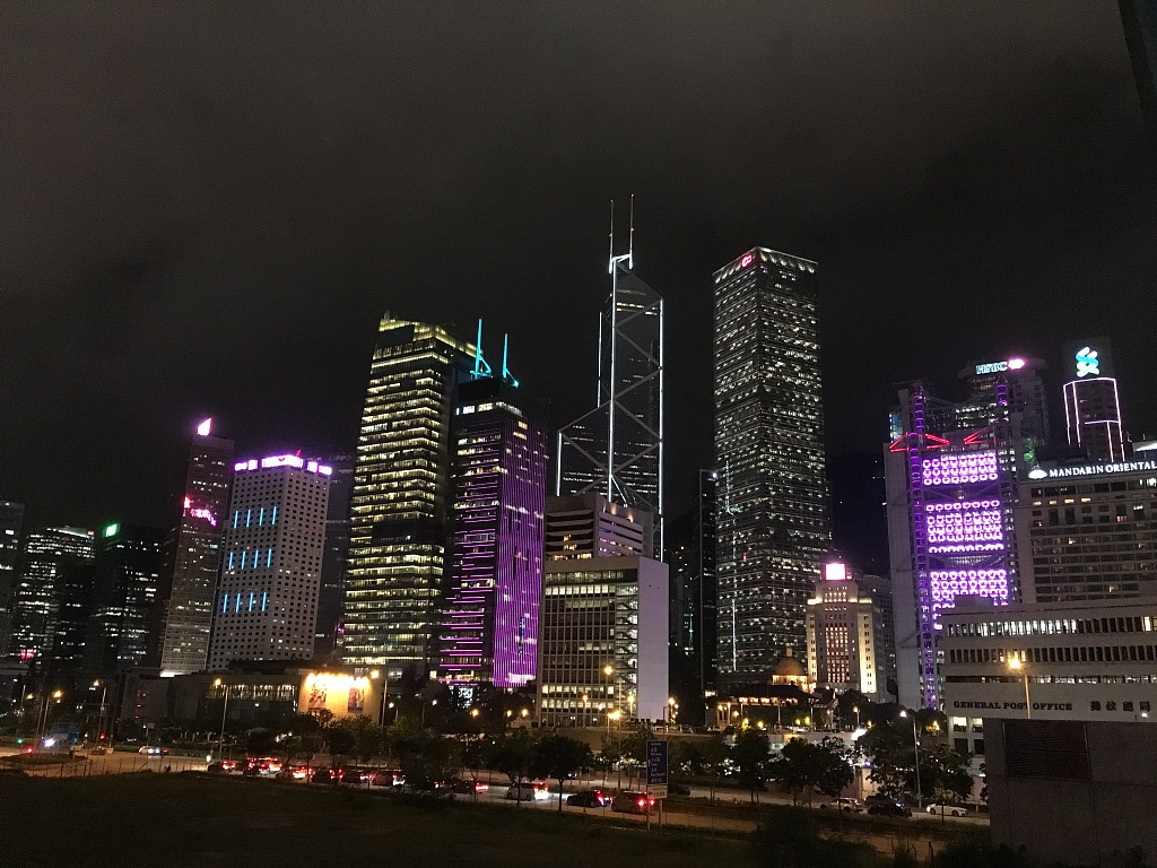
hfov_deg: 61.7
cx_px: 578
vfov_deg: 48.2
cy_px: 434
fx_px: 969
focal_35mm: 29
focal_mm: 4.15
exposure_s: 1/17
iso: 320
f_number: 2.2
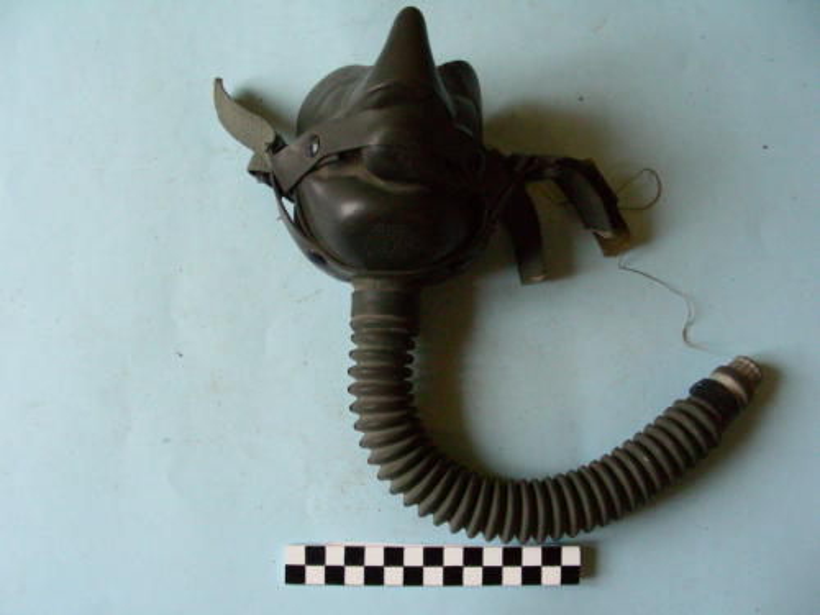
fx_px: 900
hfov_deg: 49.0
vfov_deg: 37.7
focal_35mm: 38
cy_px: 308
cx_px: 410
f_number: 3.5
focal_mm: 6.3
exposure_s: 1/67.8
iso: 400
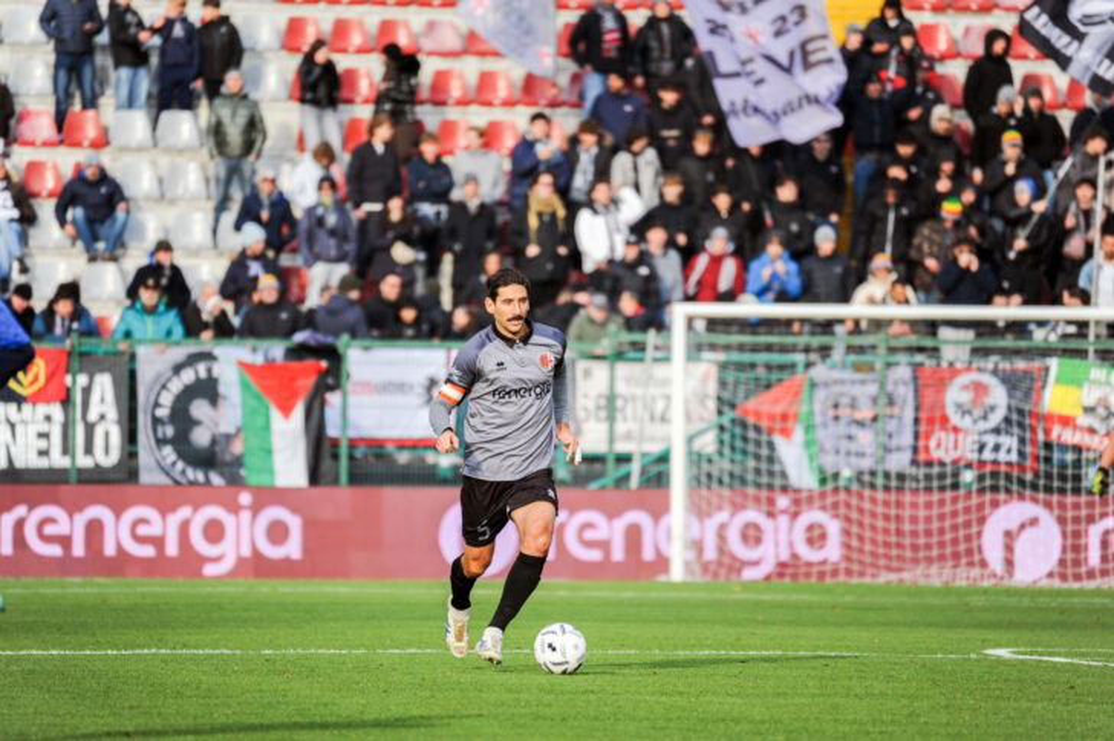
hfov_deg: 5.2
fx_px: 12366
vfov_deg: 3.4
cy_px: 370
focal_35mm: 400
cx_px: 557
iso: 640
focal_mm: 400
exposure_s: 1/1000
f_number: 6.3
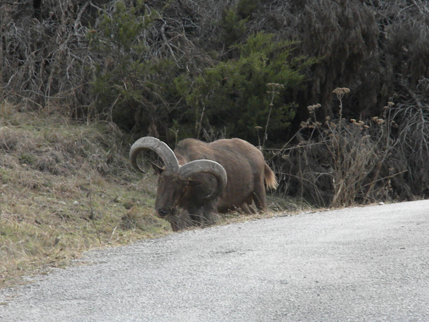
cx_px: 214
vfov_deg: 5.7
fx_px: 3222
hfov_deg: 7.6
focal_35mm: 260
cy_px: 161
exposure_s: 1/101
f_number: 14
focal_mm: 46.2
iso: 640
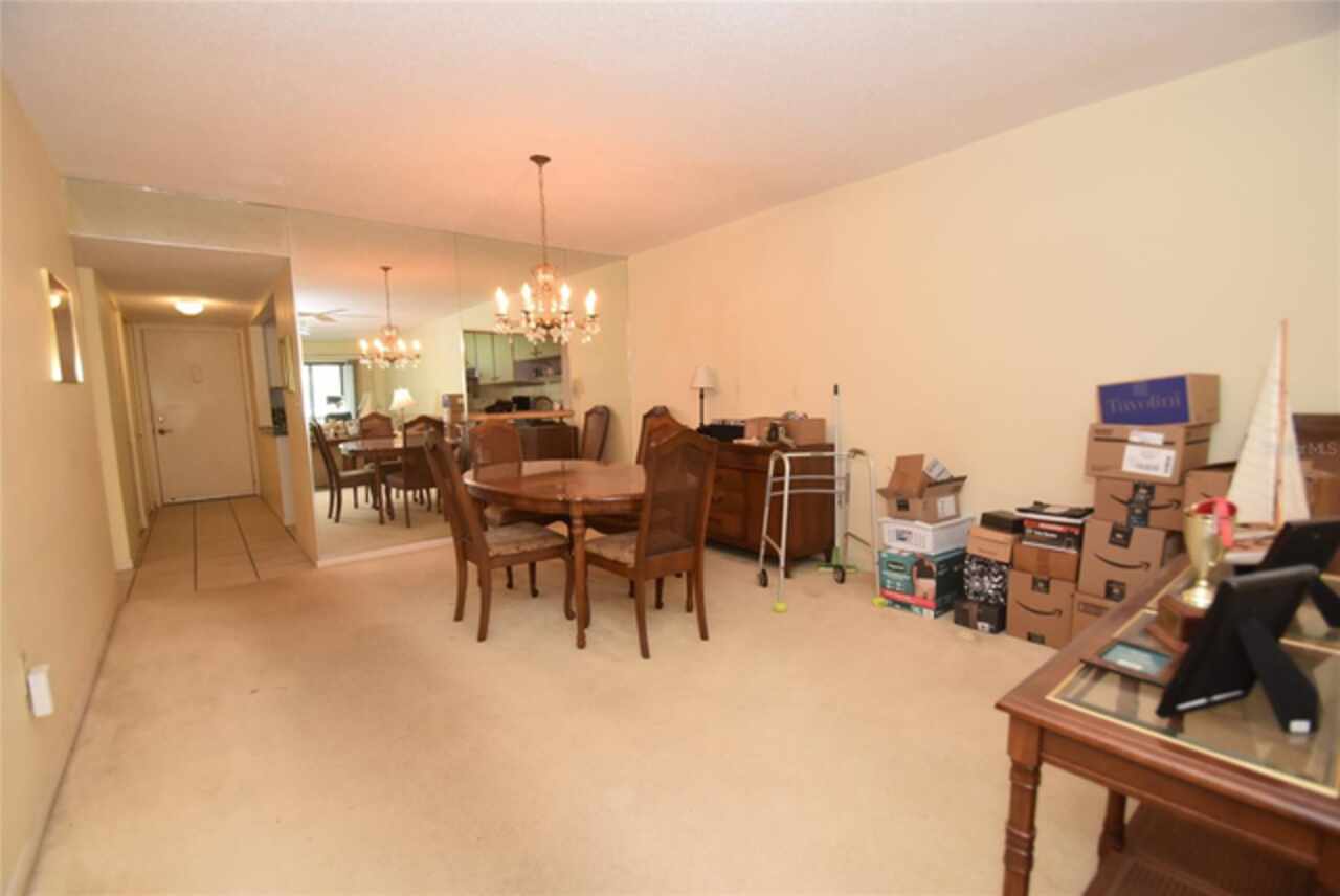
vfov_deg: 77.4
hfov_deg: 100.3
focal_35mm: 15
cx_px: 670
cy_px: 448
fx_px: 559
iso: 800
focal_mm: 10
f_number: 3.5
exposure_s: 1/60
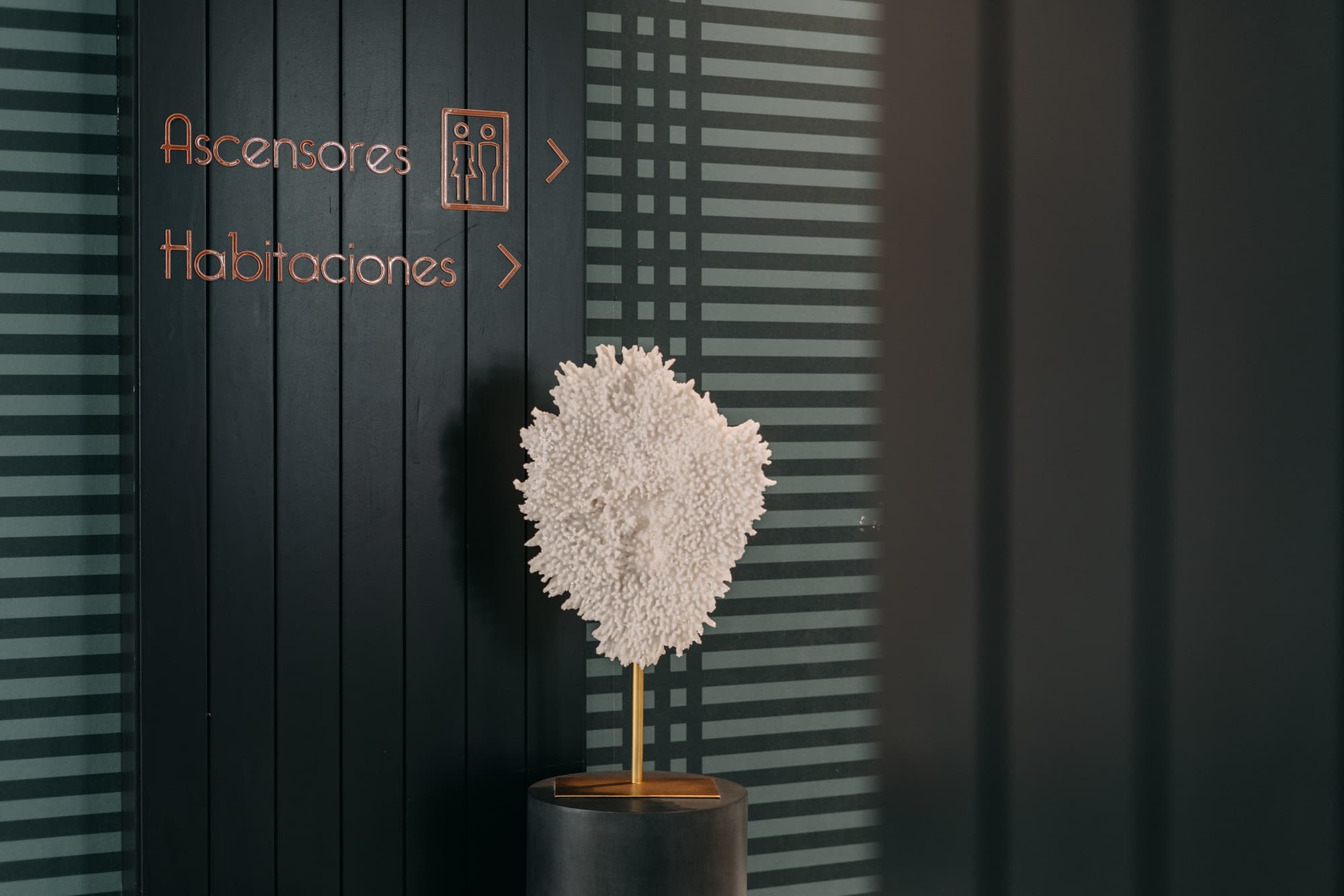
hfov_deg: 39.6
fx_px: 1866
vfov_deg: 27.0
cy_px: 448
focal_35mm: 50
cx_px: 672
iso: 800
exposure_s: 1/160
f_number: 2.5
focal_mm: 50
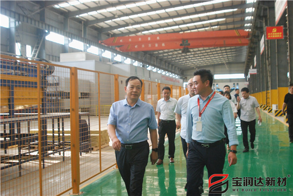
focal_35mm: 42
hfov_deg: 46.4
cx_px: 146
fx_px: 342
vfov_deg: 31.9
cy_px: 98
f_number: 5.6
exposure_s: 1/125
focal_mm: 28
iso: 1000
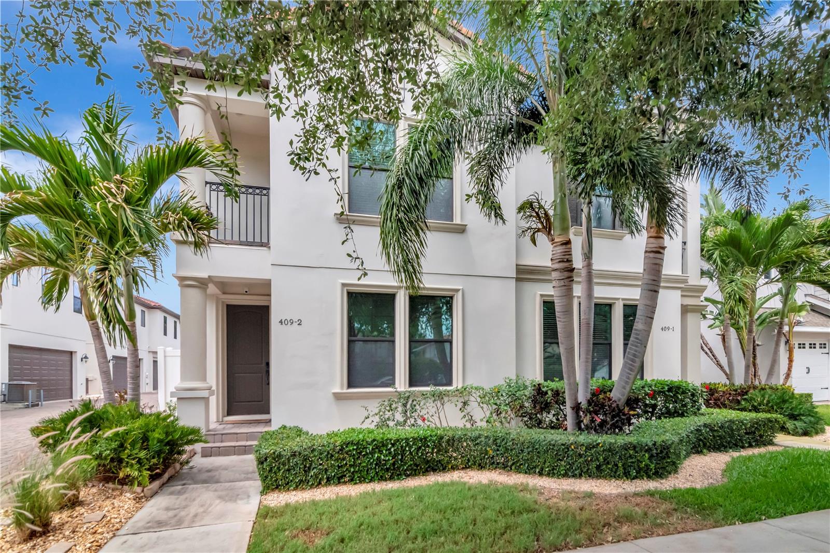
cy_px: 276
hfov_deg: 95.0
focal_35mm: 16
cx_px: 415
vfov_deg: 72.0
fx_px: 380
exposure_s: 1/1600
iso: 1250
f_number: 8
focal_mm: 11
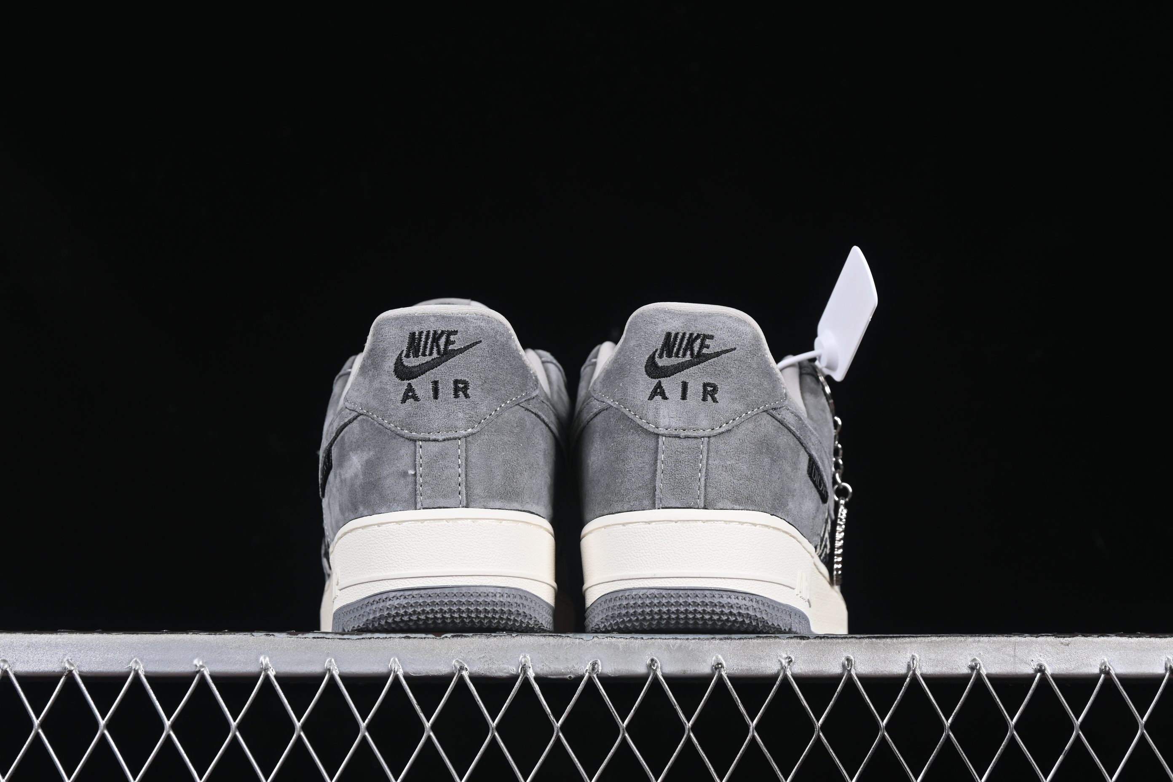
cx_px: 586
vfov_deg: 18.2
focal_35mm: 75
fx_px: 2444
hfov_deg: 27.0
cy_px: 391
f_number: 7.1
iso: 160
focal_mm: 50
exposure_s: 1/60
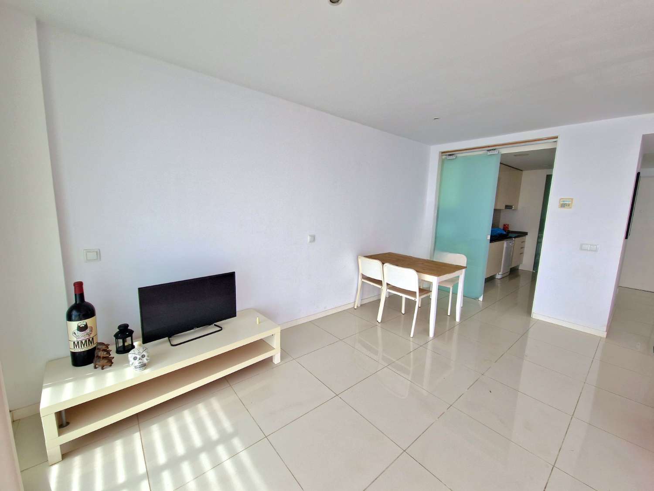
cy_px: 246
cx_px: 327
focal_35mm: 13
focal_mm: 2.2
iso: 50
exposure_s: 1/435
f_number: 2.2
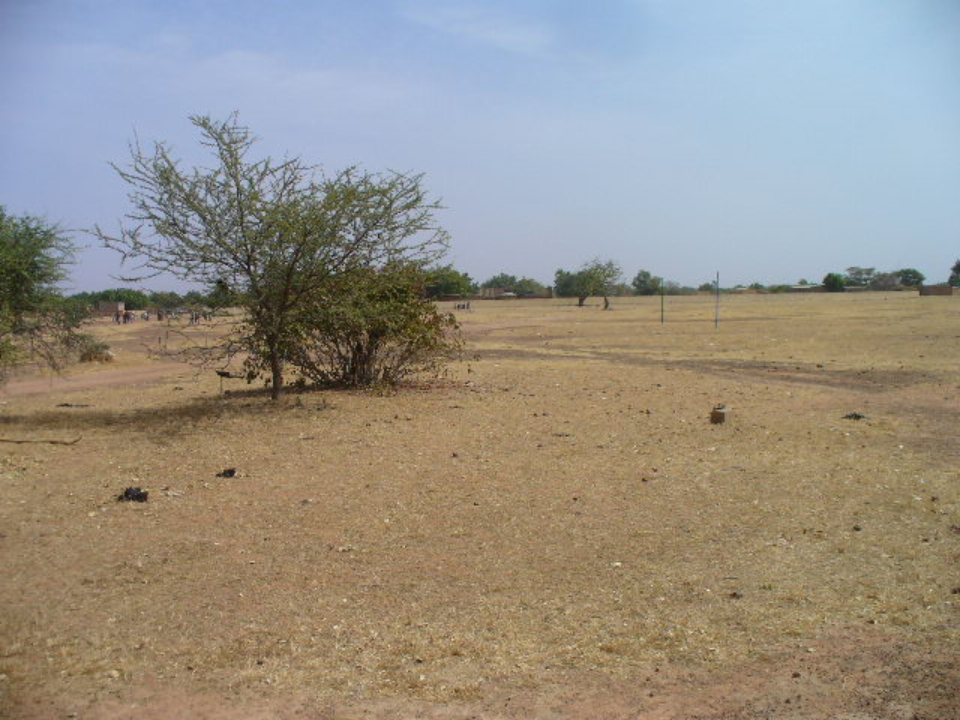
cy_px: 360
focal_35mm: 37
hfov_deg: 50.1
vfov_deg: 38.7
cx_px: 480
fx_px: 1026
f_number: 5.6
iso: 64
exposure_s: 1/500
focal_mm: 6.1
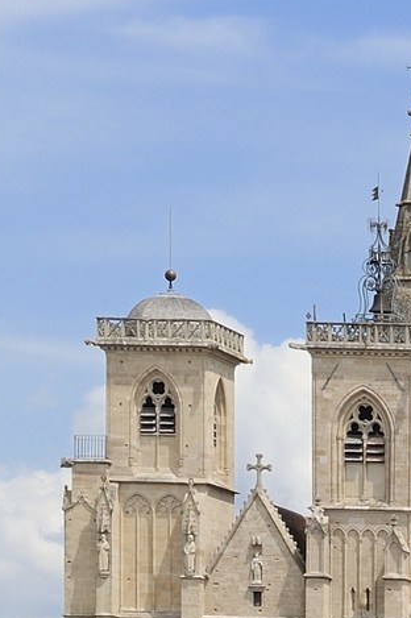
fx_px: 4219
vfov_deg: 8.0
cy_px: 1262
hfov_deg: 5.4
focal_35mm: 246
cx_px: 933
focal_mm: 48
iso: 200
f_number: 16
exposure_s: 1/160
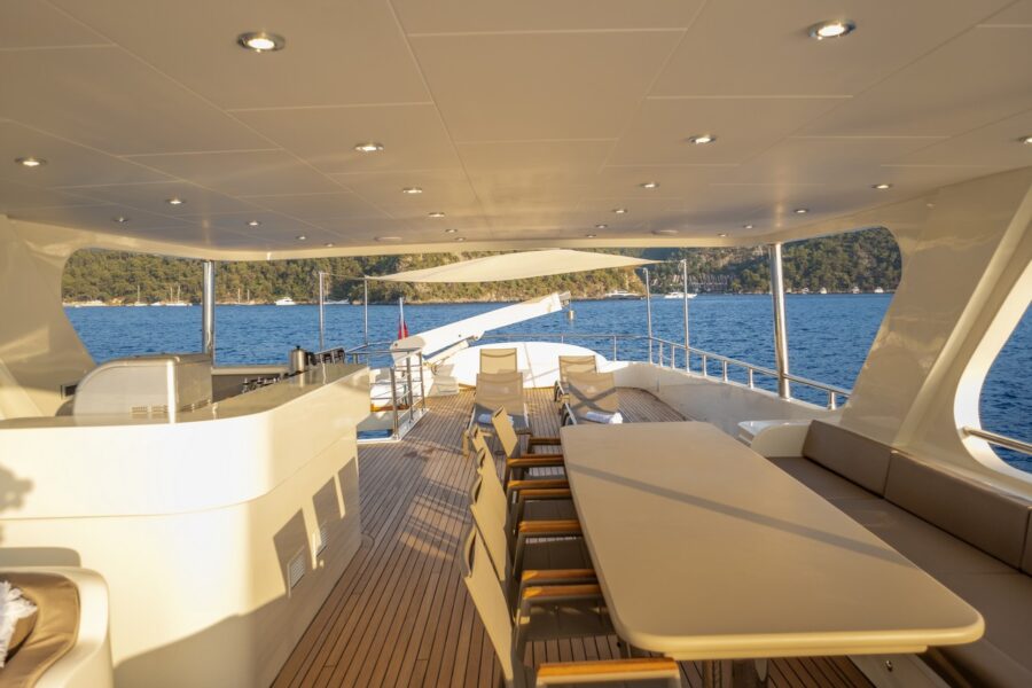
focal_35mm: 27
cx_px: 516
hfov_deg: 67.4
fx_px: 774
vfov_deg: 47.9
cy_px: 344
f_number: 4
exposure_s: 1/640
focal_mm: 18.2
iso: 500
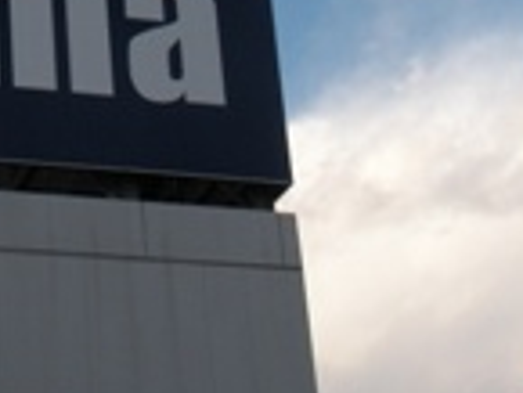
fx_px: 1633
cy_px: 263
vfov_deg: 13.7
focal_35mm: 108
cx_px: 101
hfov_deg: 18.0
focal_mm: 5.9
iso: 64
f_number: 3.8
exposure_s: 1/316
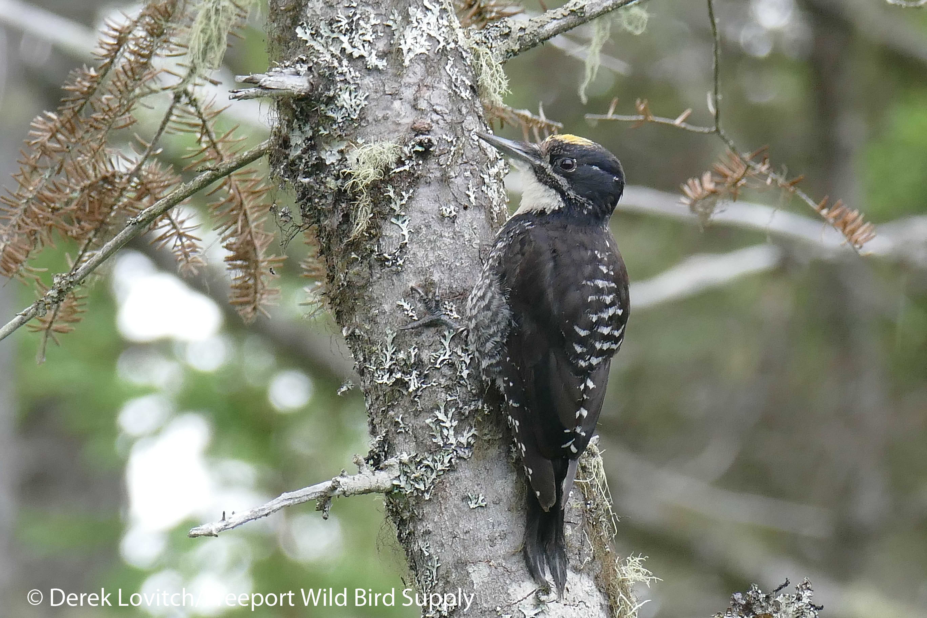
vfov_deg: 1.7
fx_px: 20598
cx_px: 464
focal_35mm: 800
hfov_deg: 2.6
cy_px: 309
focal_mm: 146
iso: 400
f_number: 5
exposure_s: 1/125
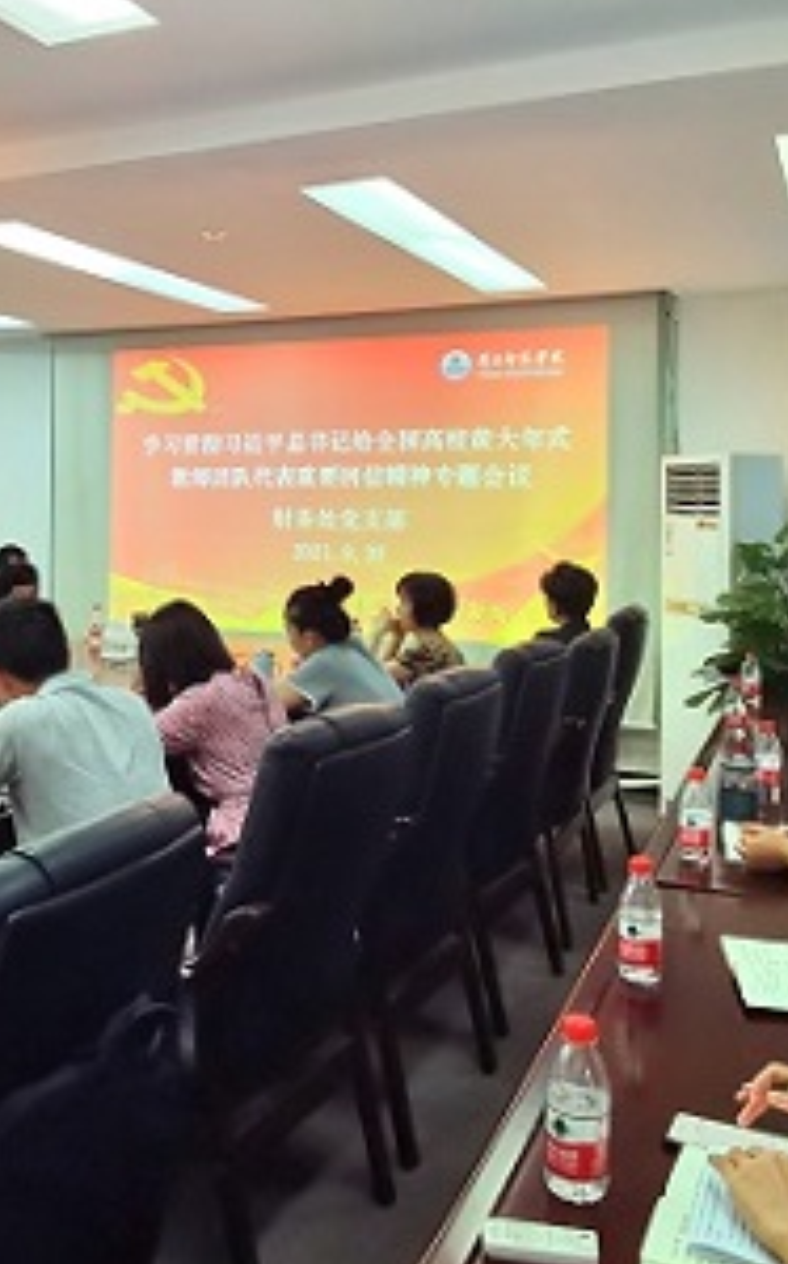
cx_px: 206
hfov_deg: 35.5
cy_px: 468
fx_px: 1205
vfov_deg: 54.7
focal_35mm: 35
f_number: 2.2
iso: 250
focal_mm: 2.26
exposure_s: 1/50
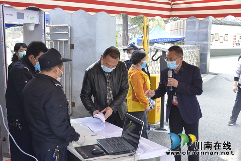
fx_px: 254
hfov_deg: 50.7
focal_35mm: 38
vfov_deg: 35.1
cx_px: 120
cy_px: 80
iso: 500
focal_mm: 38
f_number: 8
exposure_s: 1/80
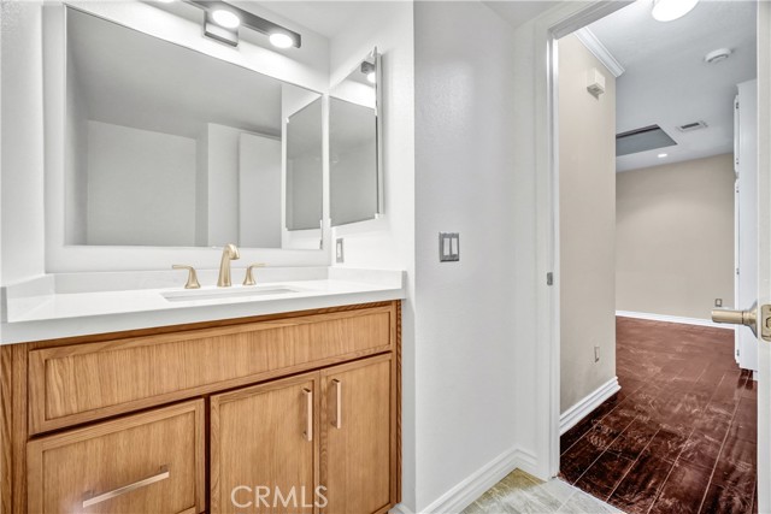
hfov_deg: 100.4
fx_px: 321
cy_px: 257
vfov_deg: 77.4
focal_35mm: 15
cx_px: 386
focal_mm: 10
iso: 400
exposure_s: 1/4
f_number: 9
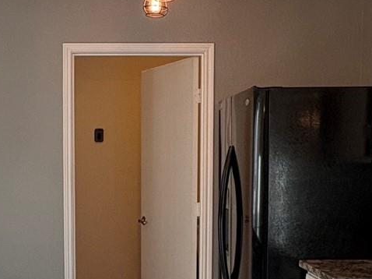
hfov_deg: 31.9
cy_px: 216
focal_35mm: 60
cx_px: 115
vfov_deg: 24.1
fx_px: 644
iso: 320
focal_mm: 2.22
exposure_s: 1/120
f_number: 2.2
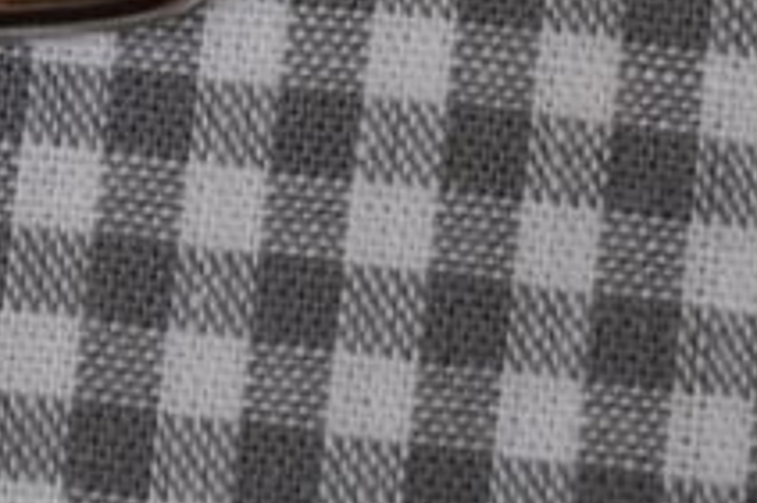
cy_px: -348
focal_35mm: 311
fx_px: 6532
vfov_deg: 4.4
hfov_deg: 6.5
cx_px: -386
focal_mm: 55
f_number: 5.6
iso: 400
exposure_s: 1/100
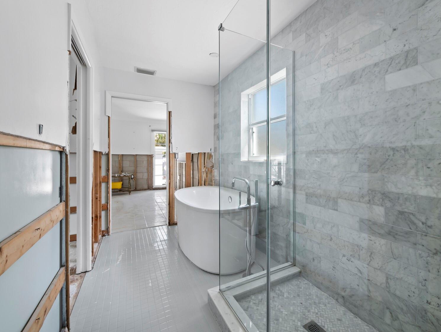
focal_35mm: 15
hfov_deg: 98.1
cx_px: 232
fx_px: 191
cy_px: 156
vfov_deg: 81.7
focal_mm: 7
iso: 400
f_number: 11
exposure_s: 1/6
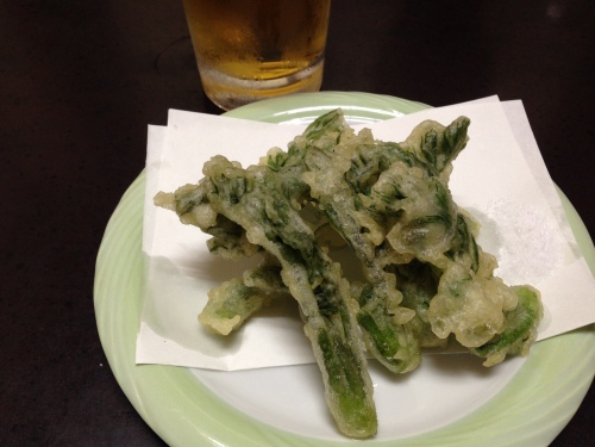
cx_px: 298
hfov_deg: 55.4
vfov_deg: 42.9
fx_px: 567
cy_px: 224
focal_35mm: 33
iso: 80
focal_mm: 4.12
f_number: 2.4
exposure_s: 1/20
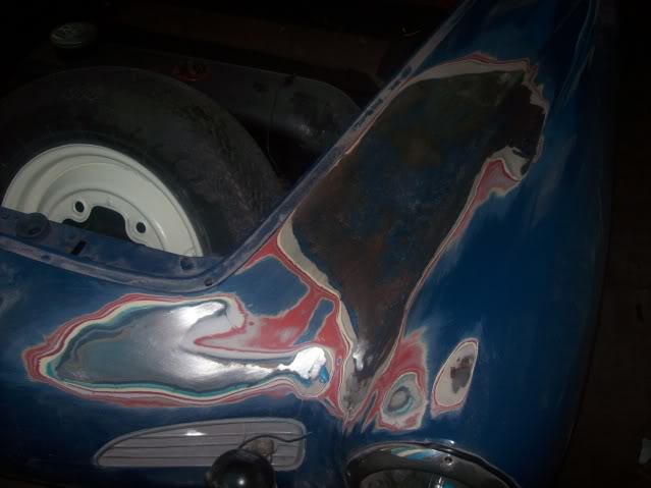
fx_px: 677
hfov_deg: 51.4
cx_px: 326
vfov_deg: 39.6
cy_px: 244
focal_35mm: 36
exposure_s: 1/64
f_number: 2.7
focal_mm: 6
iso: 80
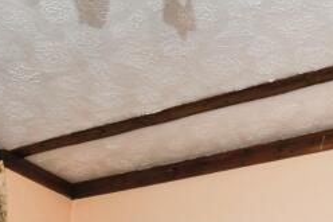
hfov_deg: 32.2
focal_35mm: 62
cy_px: 415
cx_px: 218
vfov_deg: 17.3
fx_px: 573
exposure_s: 1/60
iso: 800
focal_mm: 15
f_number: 8
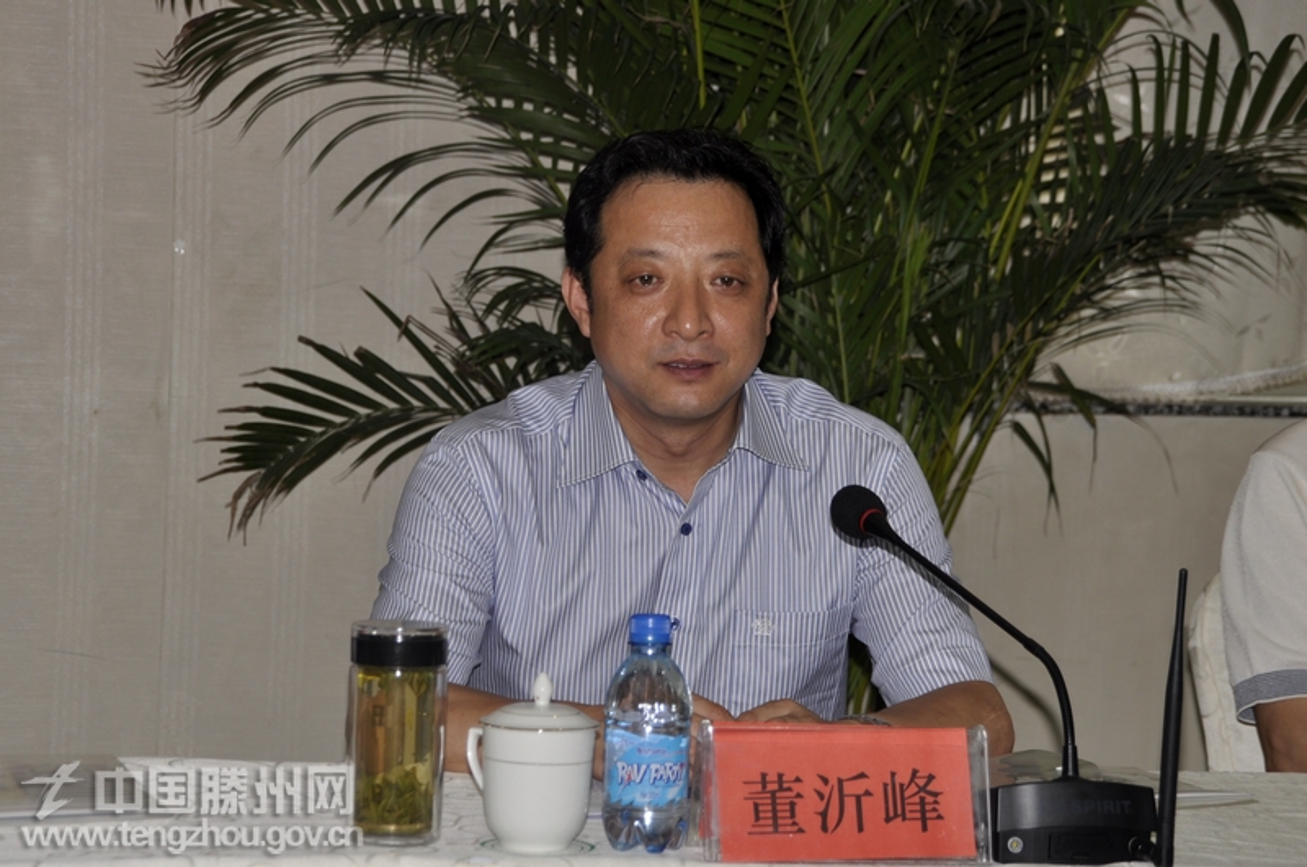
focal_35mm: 108
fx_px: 3915
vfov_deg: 12.6
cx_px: 654
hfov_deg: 19.0
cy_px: 434
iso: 200
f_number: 5.3
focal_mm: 72
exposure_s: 1/60
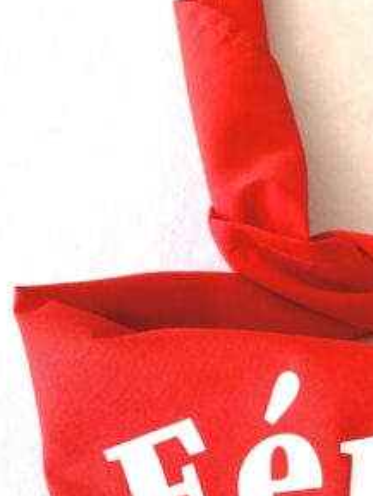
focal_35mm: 72
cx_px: 385
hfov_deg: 19.8
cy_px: 529
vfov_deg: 25.3
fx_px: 1034
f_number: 1.8
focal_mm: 4.25
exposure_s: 1/121
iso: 50
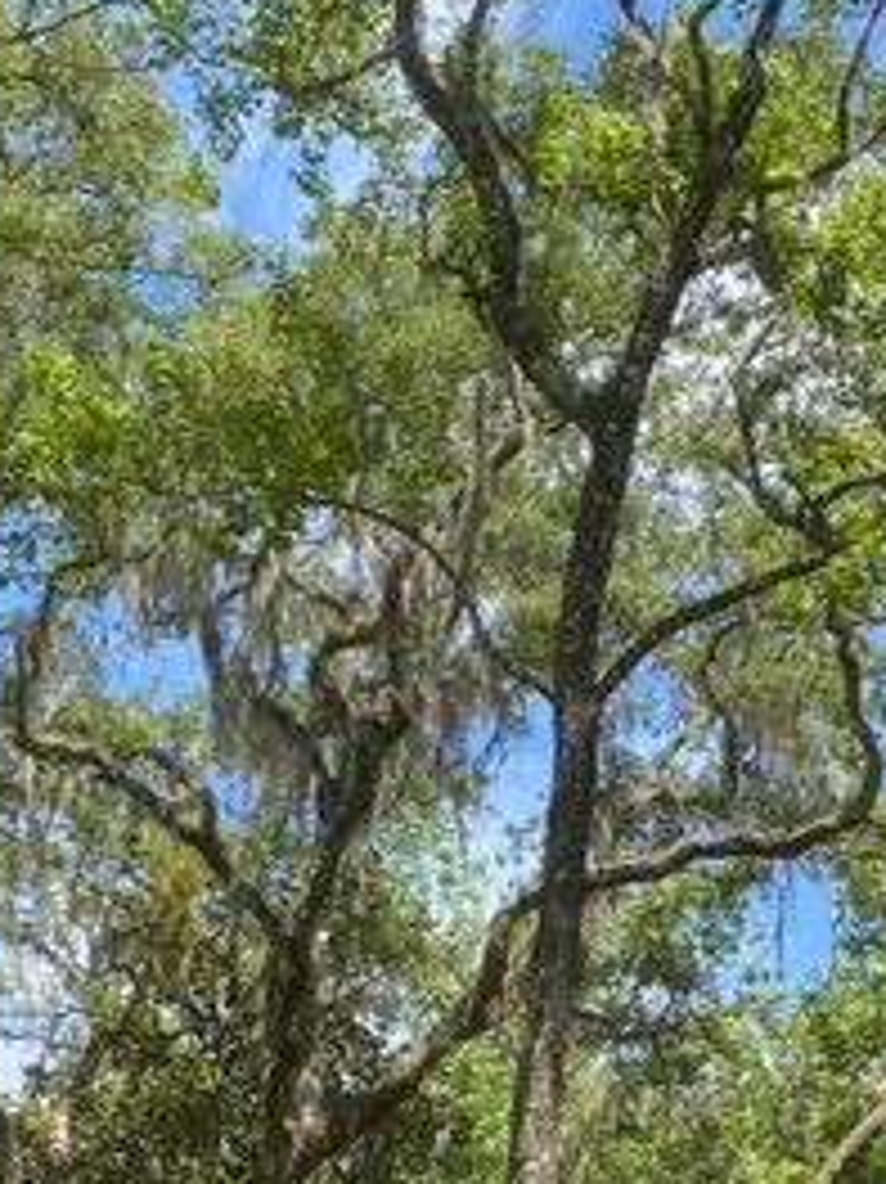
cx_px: 337
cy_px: 1123
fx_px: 2254
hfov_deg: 22.2
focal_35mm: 66
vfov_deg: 28.0
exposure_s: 1/752
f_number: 1.8
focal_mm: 4.25
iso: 32
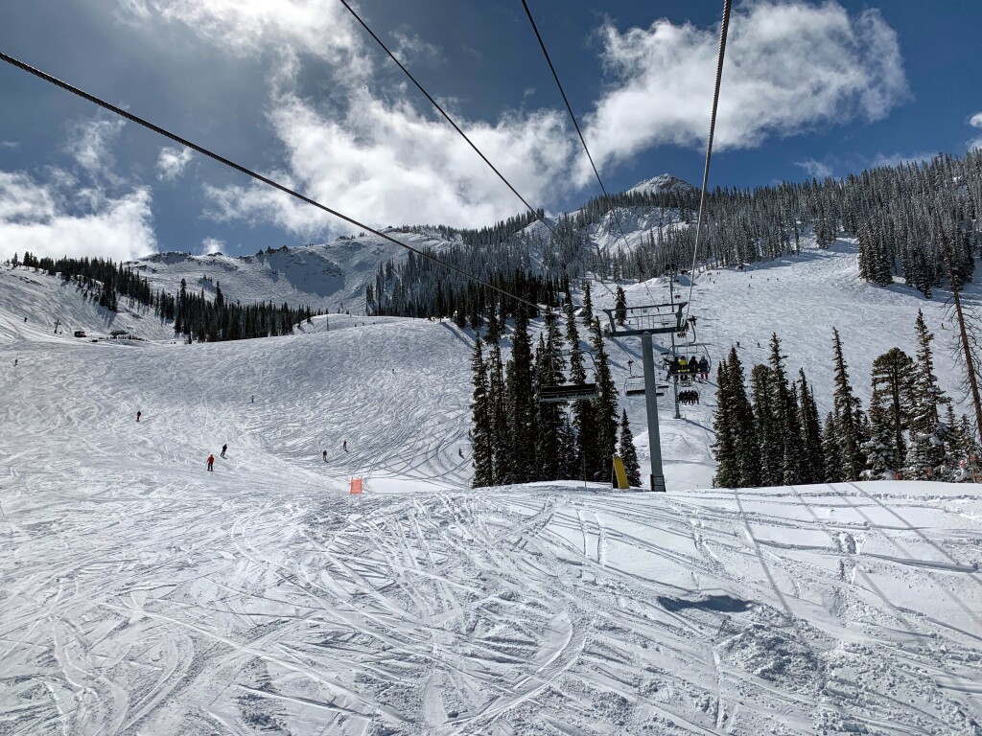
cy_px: 368
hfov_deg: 67.3
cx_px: 491
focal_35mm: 26
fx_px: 738
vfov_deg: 53.1
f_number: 1.8
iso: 25
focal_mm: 4.25
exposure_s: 1/13333
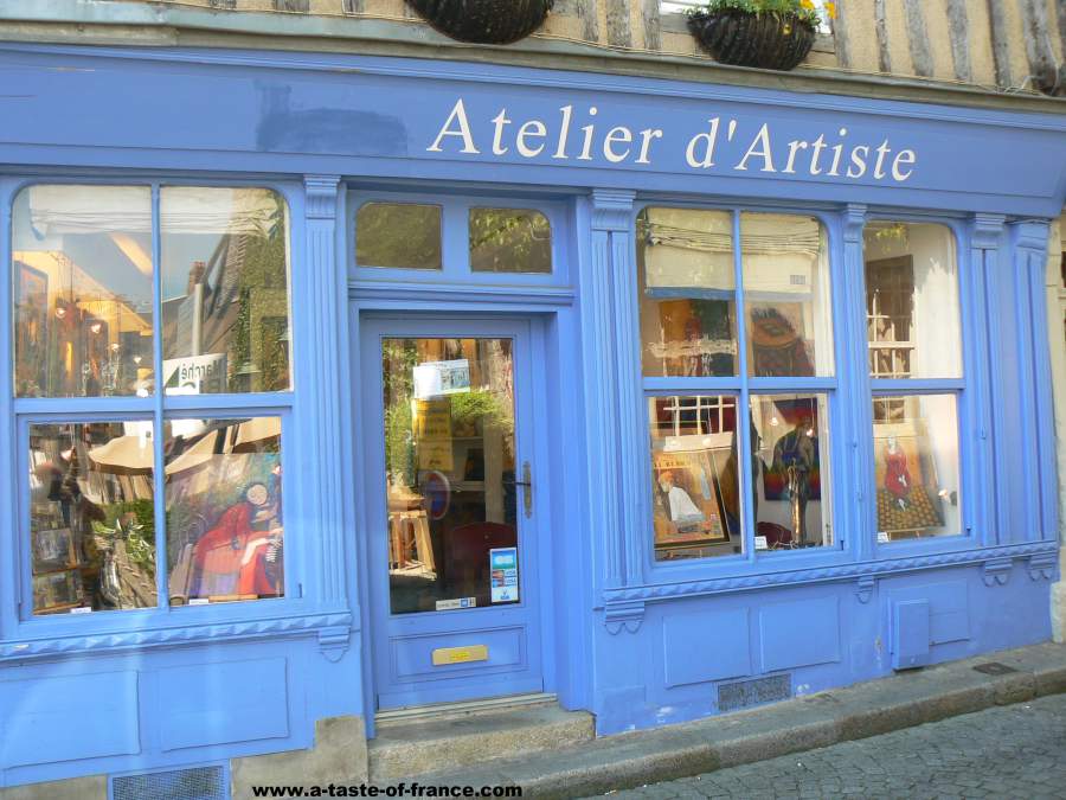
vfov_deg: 39.7
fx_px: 1109
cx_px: 533
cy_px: 400
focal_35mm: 36
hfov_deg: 51.4
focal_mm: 6
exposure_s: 1/100
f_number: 4
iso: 80
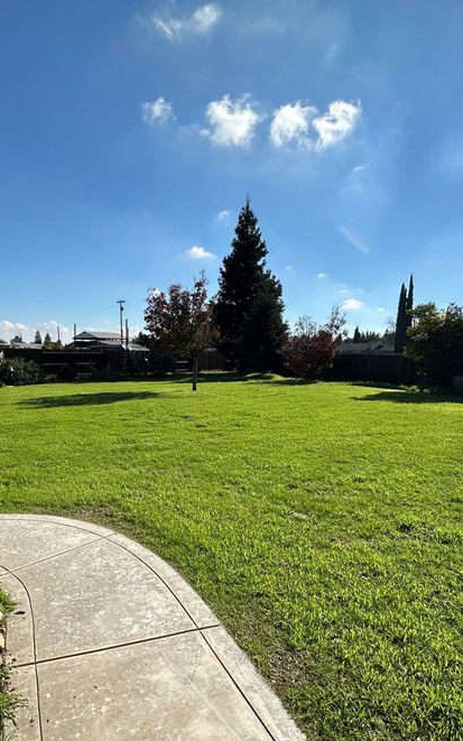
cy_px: 413
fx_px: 464
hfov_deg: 52.6
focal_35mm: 23
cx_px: 182
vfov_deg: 76.9
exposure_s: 1/2959
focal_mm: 2.22
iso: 50
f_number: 2.2
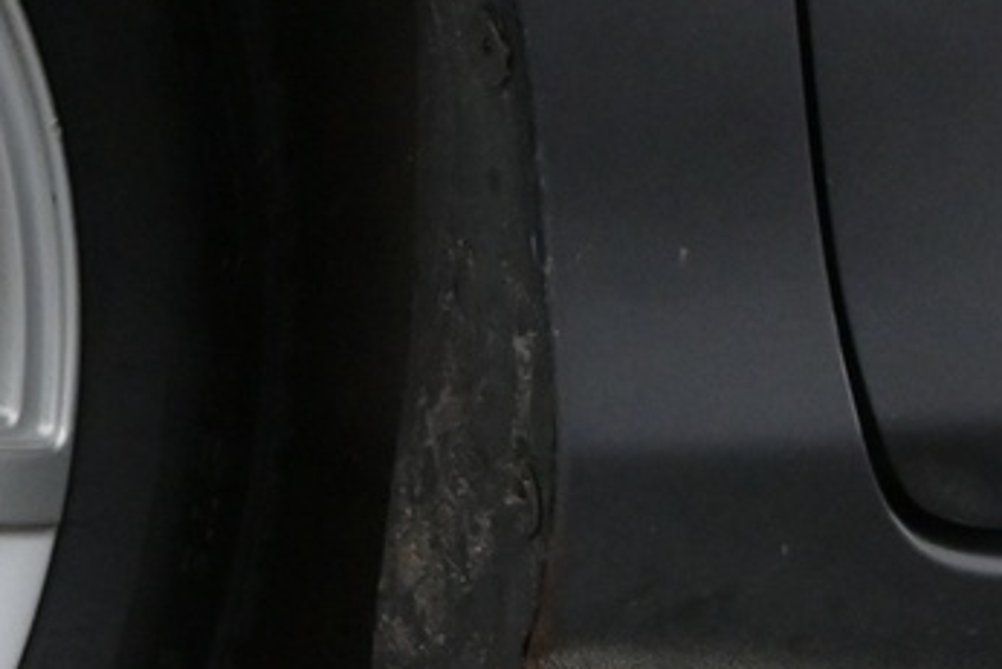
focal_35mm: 193
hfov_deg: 10.2
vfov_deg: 7.1
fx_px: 5379
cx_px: -631
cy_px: 365
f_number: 5.6
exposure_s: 1/125
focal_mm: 27.5
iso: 2500
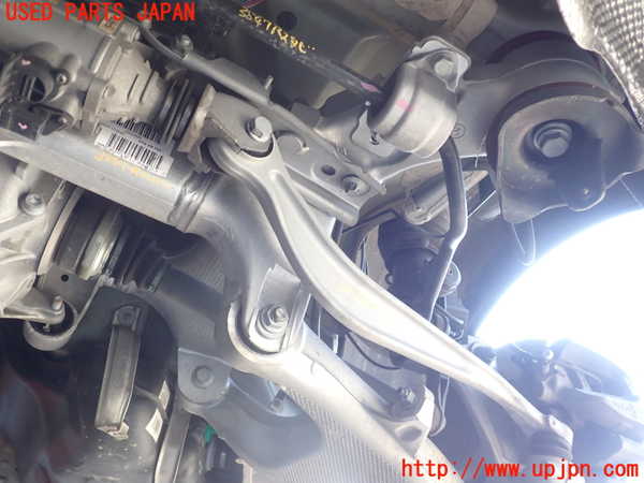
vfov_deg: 46.8
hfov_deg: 60.0
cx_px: 322
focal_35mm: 30
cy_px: 242
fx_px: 558
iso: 200
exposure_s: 1/60
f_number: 2.3
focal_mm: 5.4
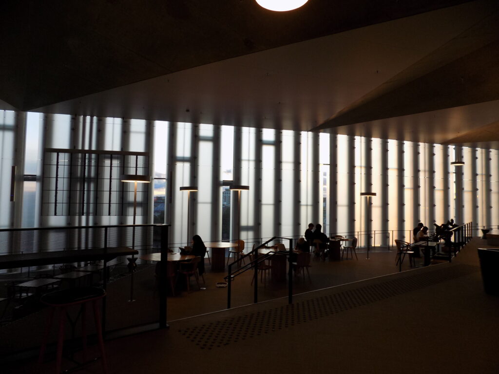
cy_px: 187
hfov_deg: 73.9
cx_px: 250
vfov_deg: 58.9
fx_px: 332
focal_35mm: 23
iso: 80
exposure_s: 1/50
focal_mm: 4
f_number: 3.1
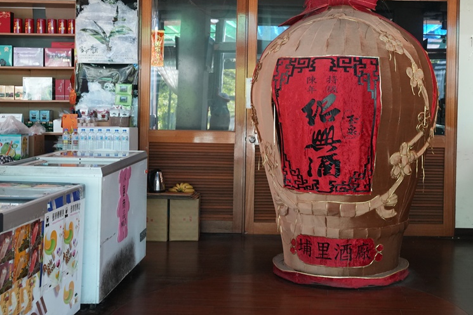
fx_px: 723
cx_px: 324
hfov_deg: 35.8
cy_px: 99
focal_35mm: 55
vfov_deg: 24.5
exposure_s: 1/100
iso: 3200
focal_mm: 40
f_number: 4.5
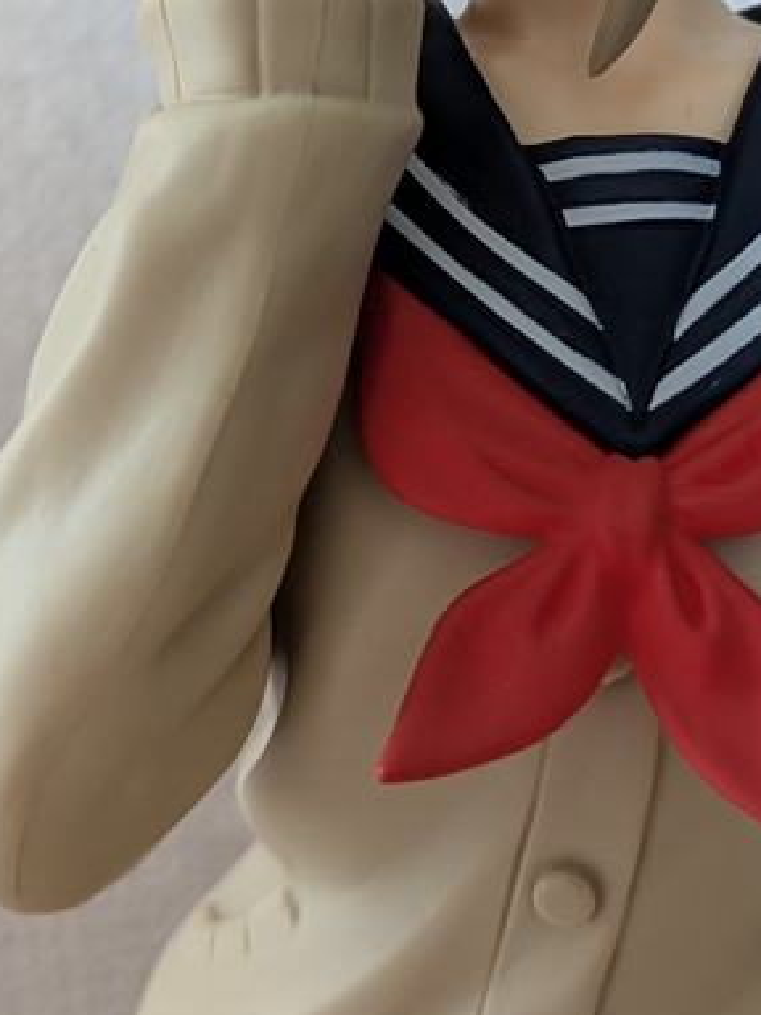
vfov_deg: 26.2
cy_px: 124
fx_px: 2110
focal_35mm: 72
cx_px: 616
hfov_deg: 20.2
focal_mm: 4.38
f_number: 1.73
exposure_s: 1/30
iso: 67
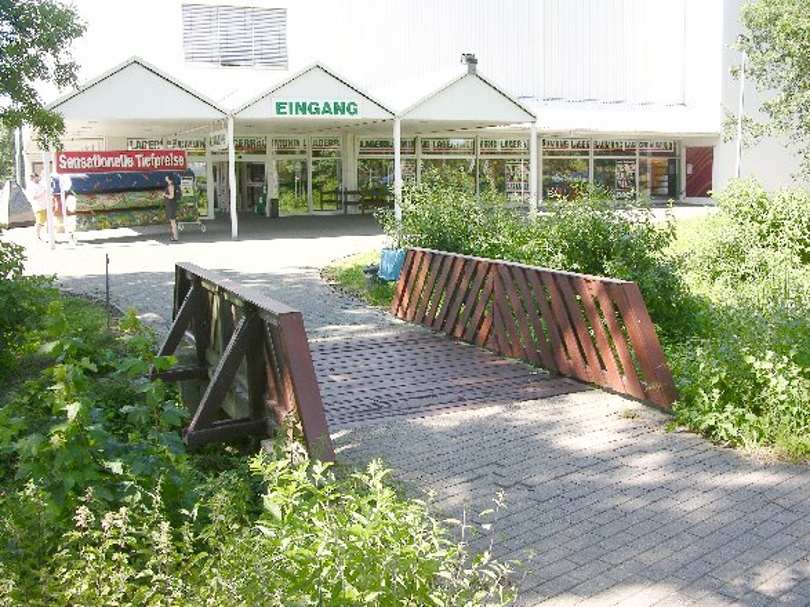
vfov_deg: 40.7
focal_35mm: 35
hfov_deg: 52.6
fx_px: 819
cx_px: 405
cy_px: 304
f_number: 5.6
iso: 50
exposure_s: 1/56.7
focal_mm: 8.9
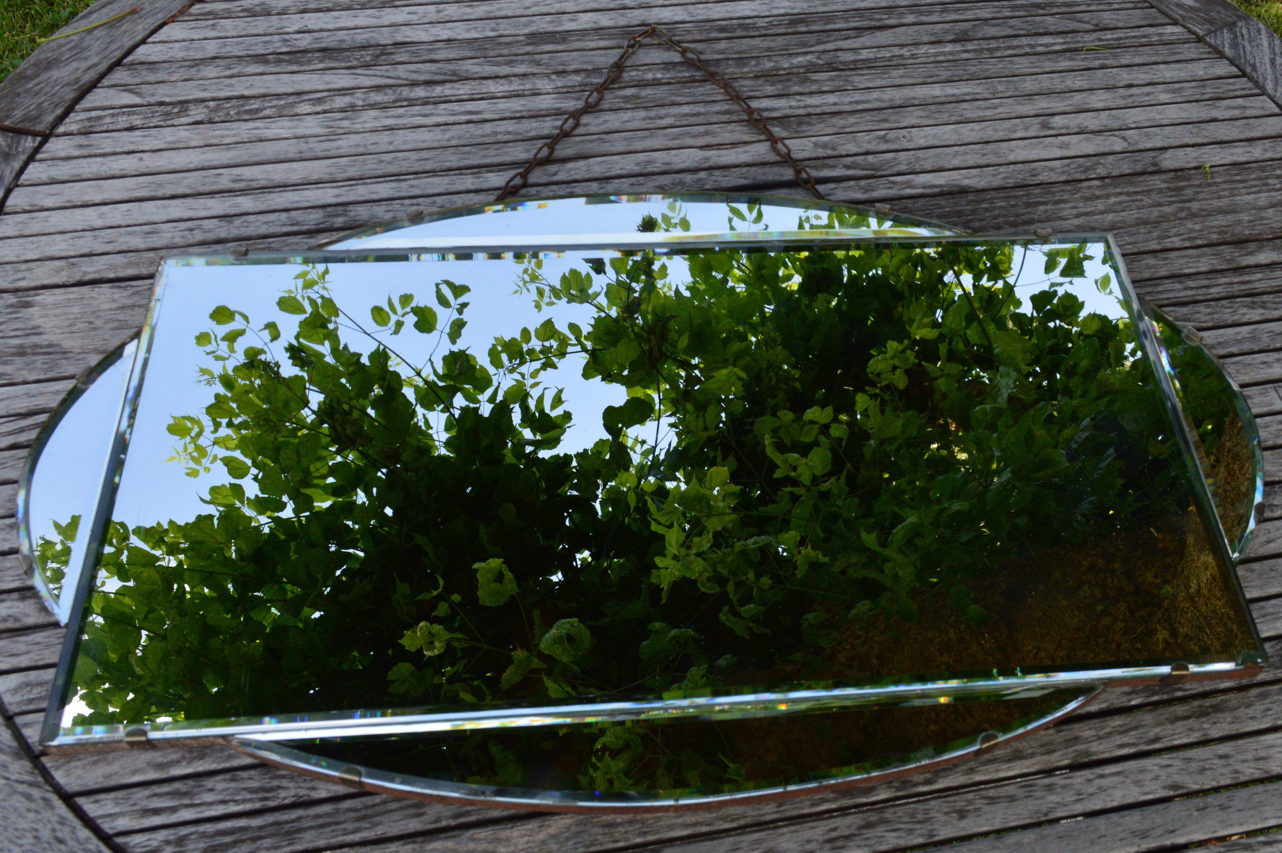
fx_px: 961
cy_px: 426
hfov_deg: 67.4
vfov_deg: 47.9
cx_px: 641
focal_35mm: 27
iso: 400
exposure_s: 1/250
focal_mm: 18
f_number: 10
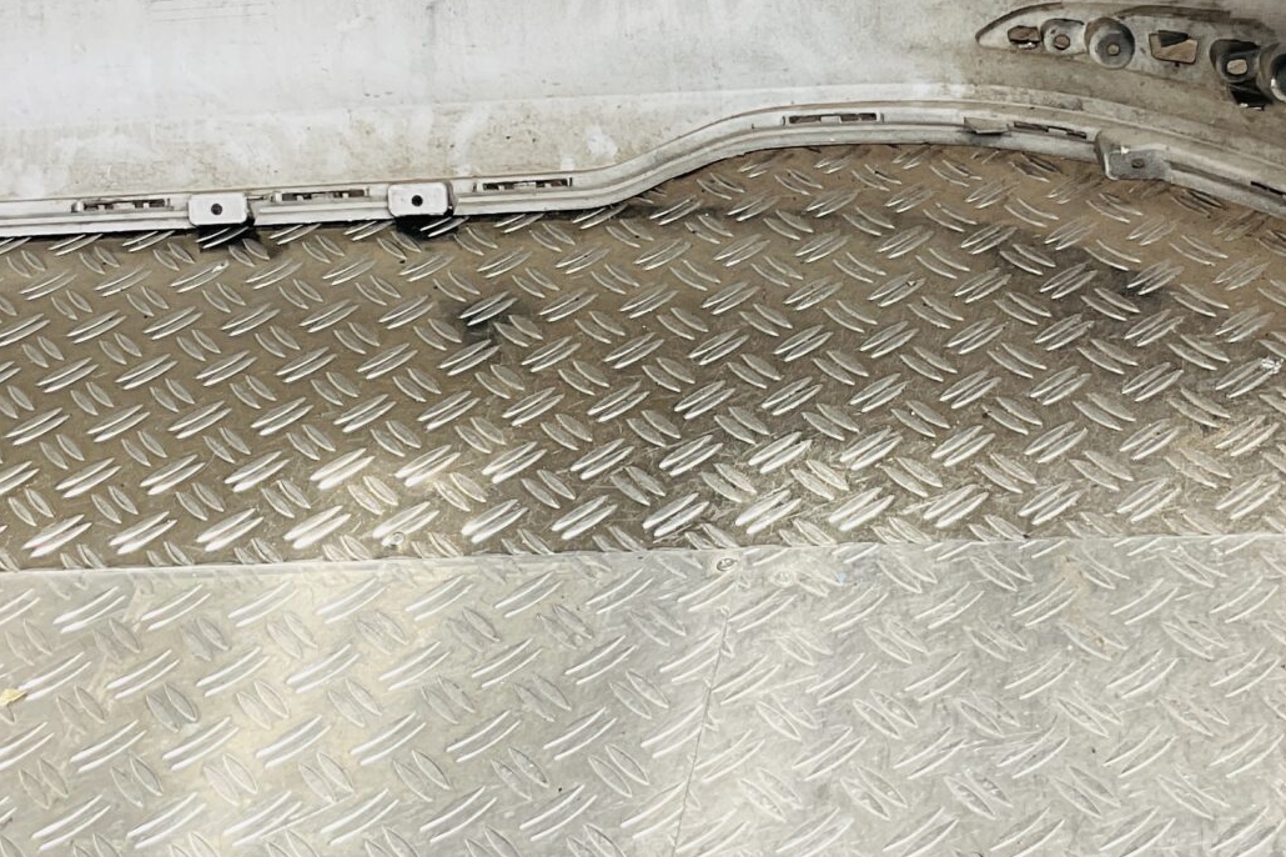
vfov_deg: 17.9
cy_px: 114
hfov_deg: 26.9
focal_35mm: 75
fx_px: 2678
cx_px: 822
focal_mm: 3
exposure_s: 1/562
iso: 16
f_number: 1.8
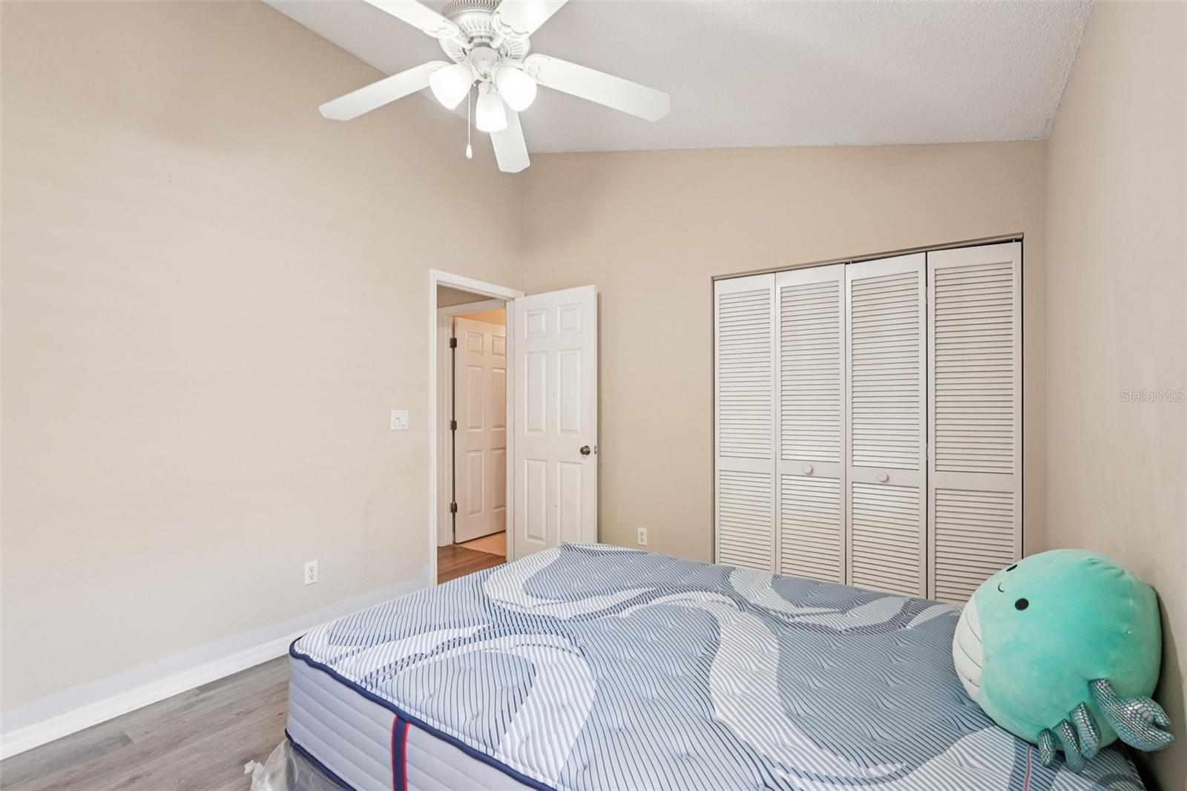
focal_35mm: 16
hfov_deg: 96.7
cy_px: 396
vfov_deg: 73.7
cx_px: 594
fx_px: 527
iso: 400
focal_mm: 16
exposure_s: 1/13
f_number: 8
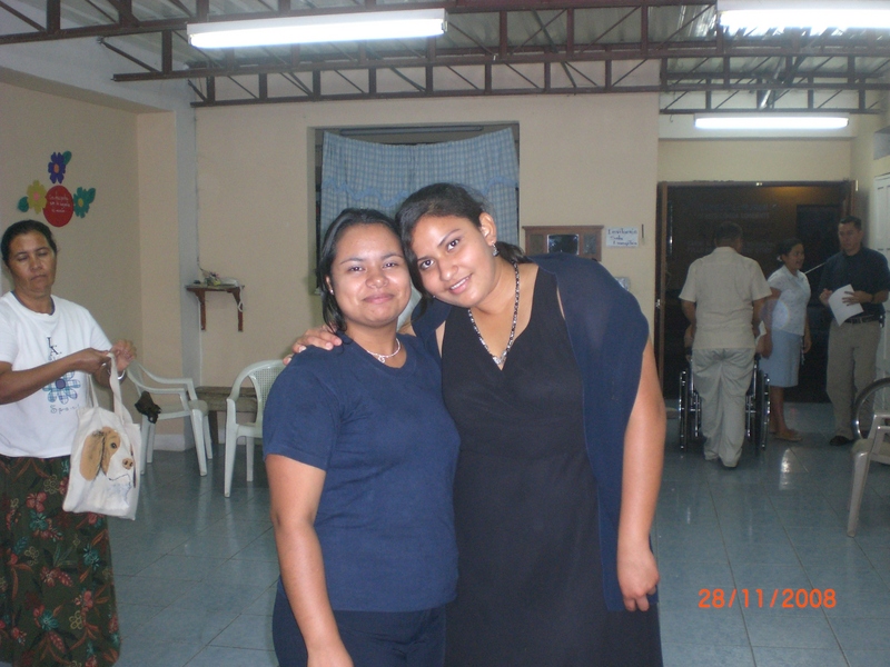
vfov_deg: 37.7
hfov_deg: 49.0
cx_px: 445
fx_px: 977
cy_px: 334
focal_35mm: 38
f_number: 3.1
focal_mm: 6.3
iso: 200
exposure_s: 1/60
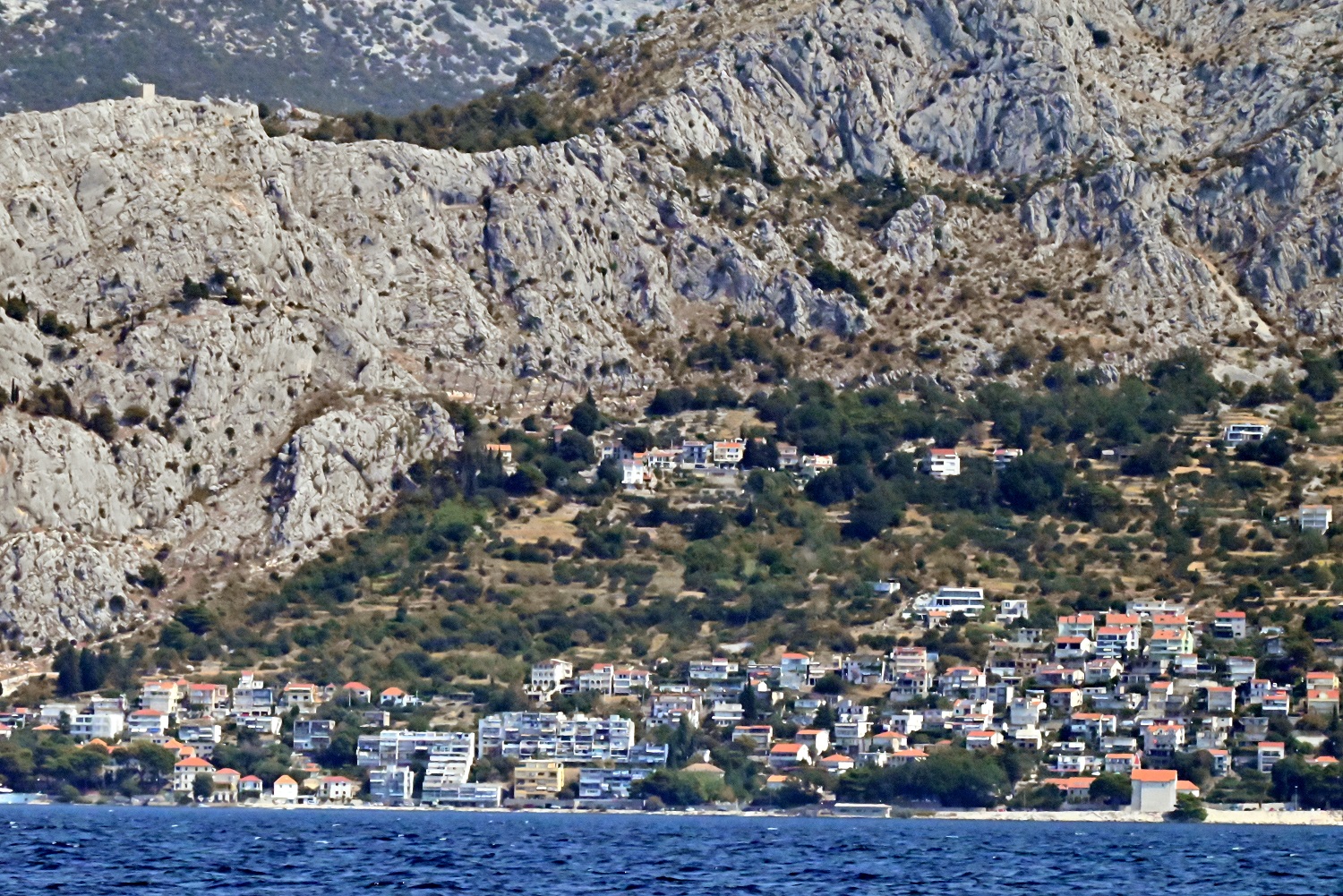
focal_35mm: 270
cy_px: 448
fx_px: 10075
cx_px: 672
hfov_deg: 7.6
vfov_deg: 5.1
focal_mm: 270
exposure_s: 1/8000
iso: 28800
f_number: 29
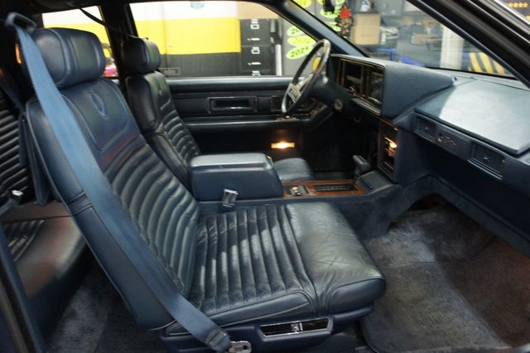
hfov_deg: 67.4
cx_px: 265
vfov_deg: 47.9
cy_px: 176
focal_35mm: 27
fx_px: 397
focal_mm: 18
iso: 1600
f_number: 3.5
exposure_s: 1/50
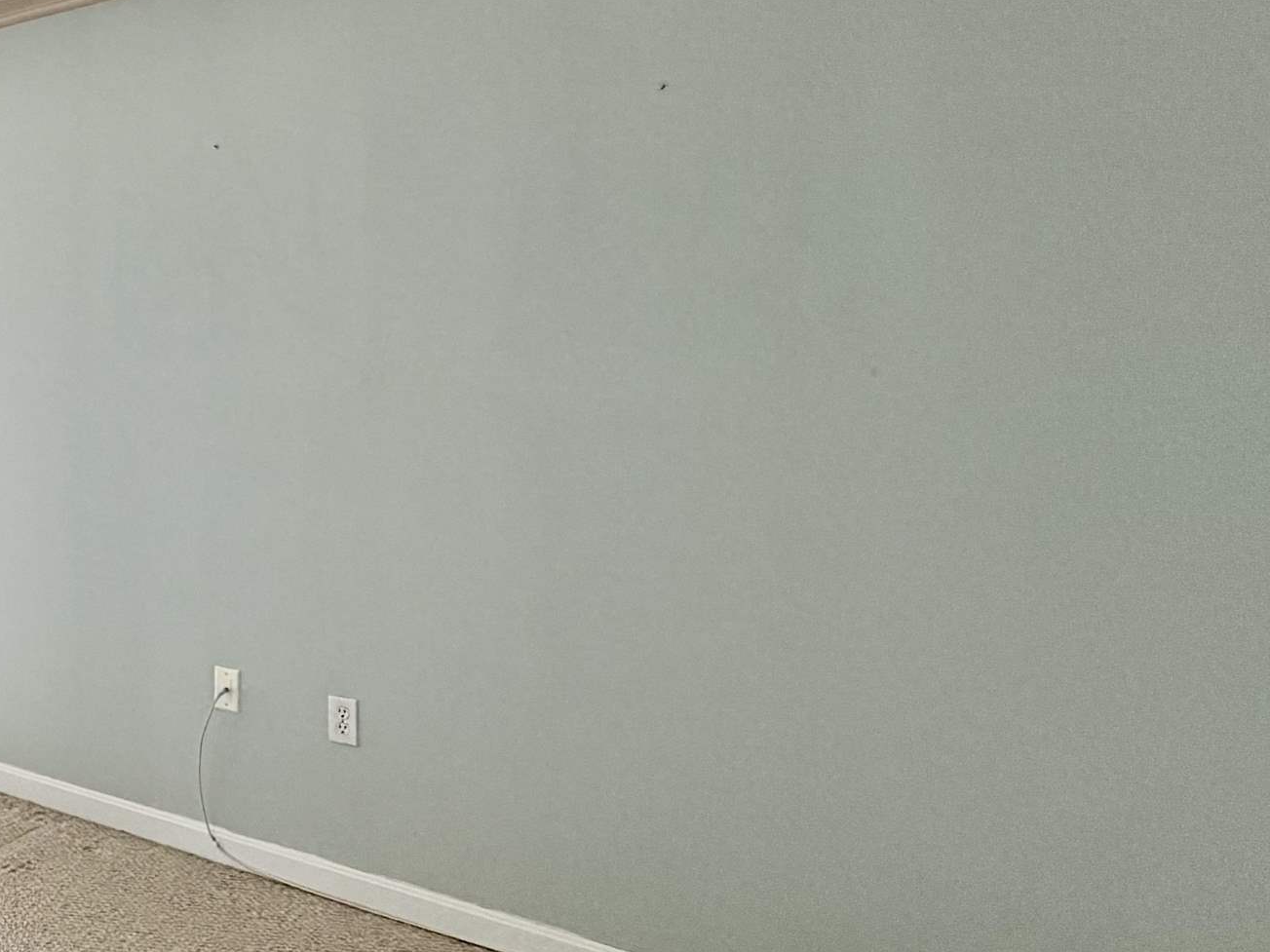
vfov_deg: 42.8
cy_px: 392
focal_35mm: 33
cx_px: -149
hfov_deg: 42.5
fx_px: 1211
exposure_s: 1/121
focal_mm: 2.22
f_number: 2.2
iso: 250
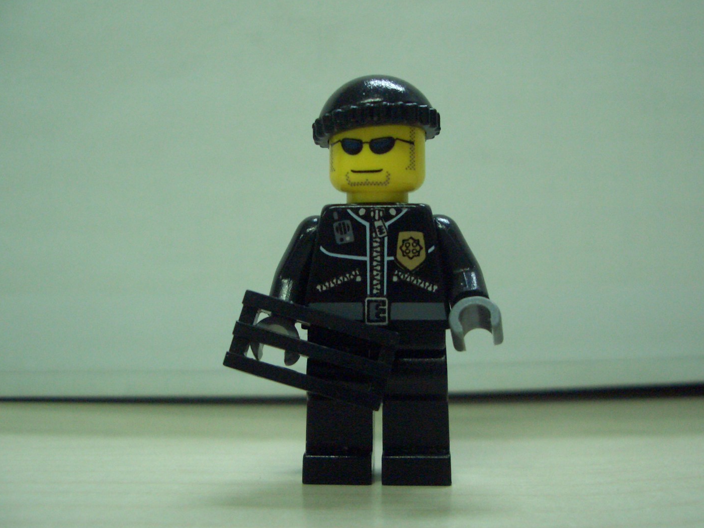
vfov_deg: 36.0
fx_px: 813
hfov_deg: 46.7
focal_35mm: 40
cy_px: 266
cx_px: 392
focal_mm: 5.8
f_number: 2.6
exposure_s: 1/40
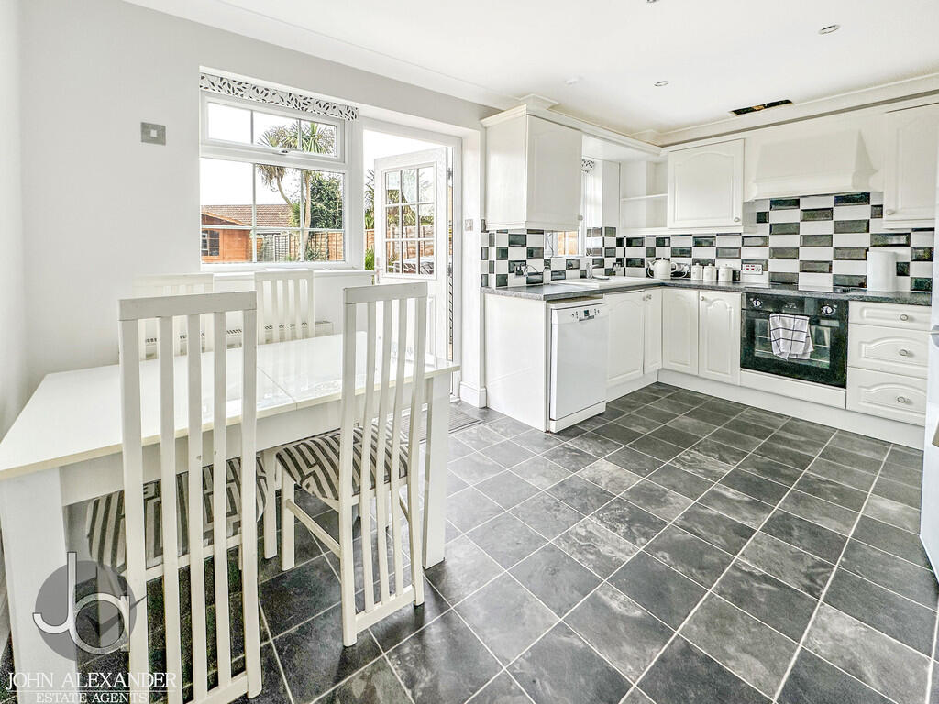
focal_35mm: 14
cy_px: 352
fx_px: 380
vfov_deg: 85.7
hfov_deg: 102.1
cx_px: 470
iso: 80
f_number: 2.2
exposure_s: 1/99
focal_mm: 2.22
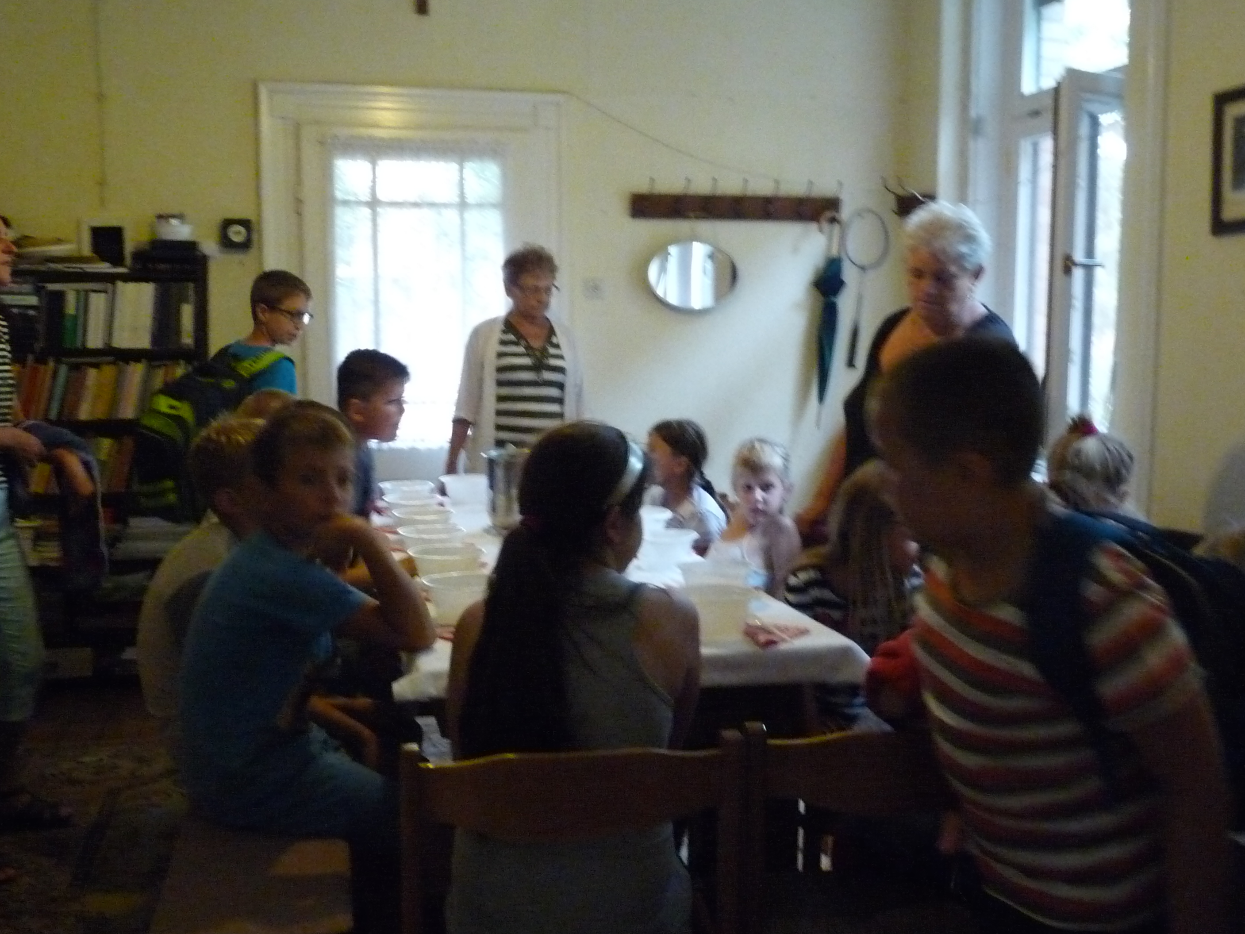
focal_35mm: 35
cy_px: 472
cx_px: 591
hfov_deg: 52.6
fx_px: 1259
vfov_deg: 40.7
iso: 800
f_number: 2.8
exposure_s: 1/20
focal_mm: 4.8
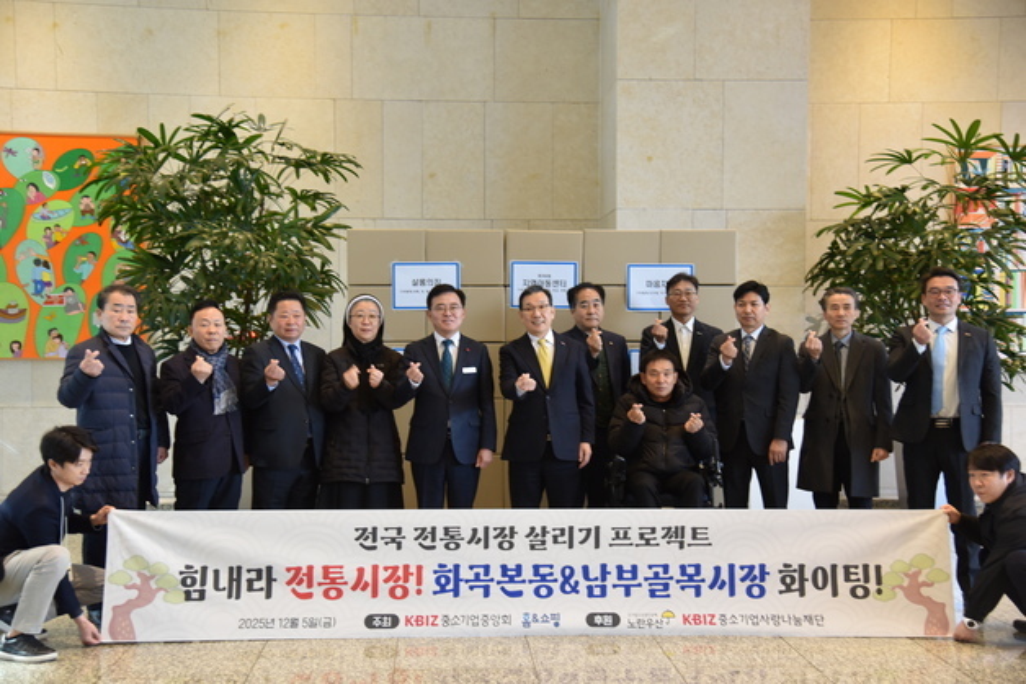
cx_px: 513
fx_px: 1311
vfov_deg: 29.3
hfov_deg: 42.7
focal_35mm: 46
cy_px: 342
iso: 1250
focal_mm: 46
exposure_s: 1/60
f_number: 4
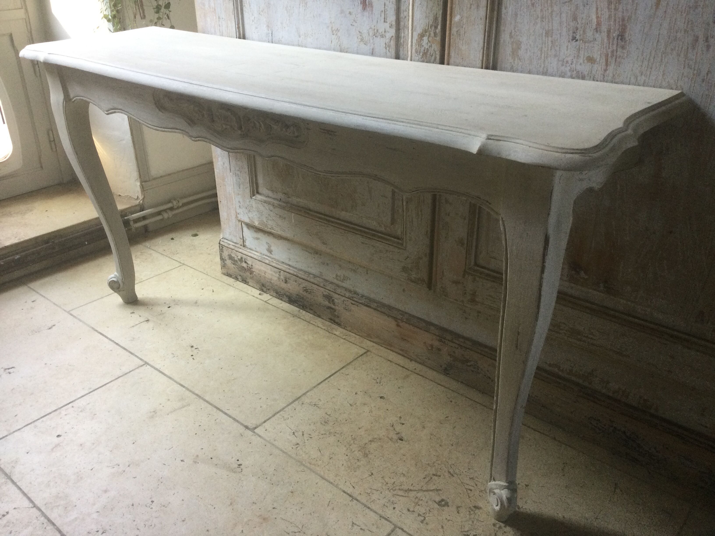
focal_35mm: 31
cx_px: 358
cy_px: 268
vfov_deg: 45.4
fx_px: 640
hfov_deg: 58.4
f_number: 2.4
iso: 100
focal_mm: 3.3
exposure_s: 1/33
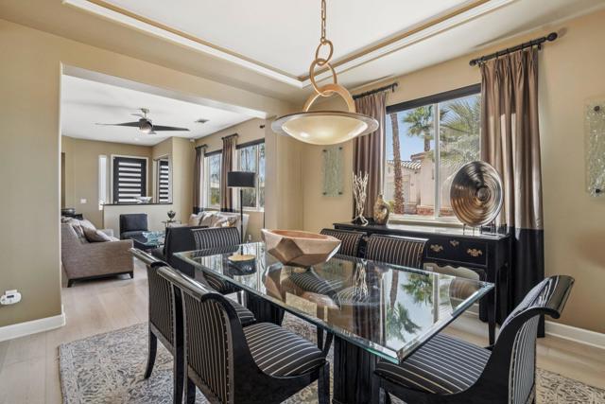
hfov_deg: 96.7
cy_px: 202
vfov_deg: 73.8
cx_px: 302
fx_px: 269
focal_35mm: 16
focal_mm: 16
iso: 400
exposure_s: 1/30
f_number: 8
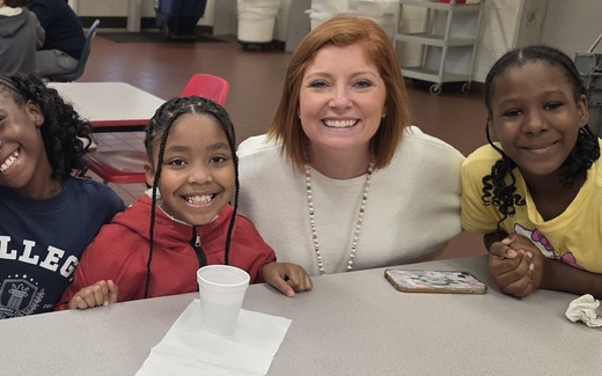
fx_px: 788
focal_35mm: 48
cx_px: 142
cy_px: 202
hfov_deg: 40.5
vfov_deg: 26.9
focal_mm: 6.3
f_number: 1.7
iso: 160
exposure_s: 1/180
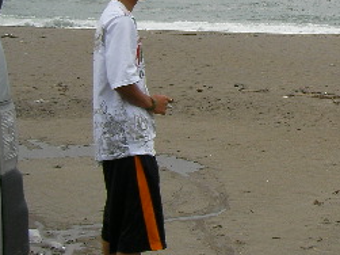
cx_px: 370
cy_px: 8
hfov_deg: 19.4
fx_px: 952
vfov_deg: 15.0
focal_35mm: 97
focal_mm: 6.3
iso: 50
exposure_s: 1/296
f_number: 3.5
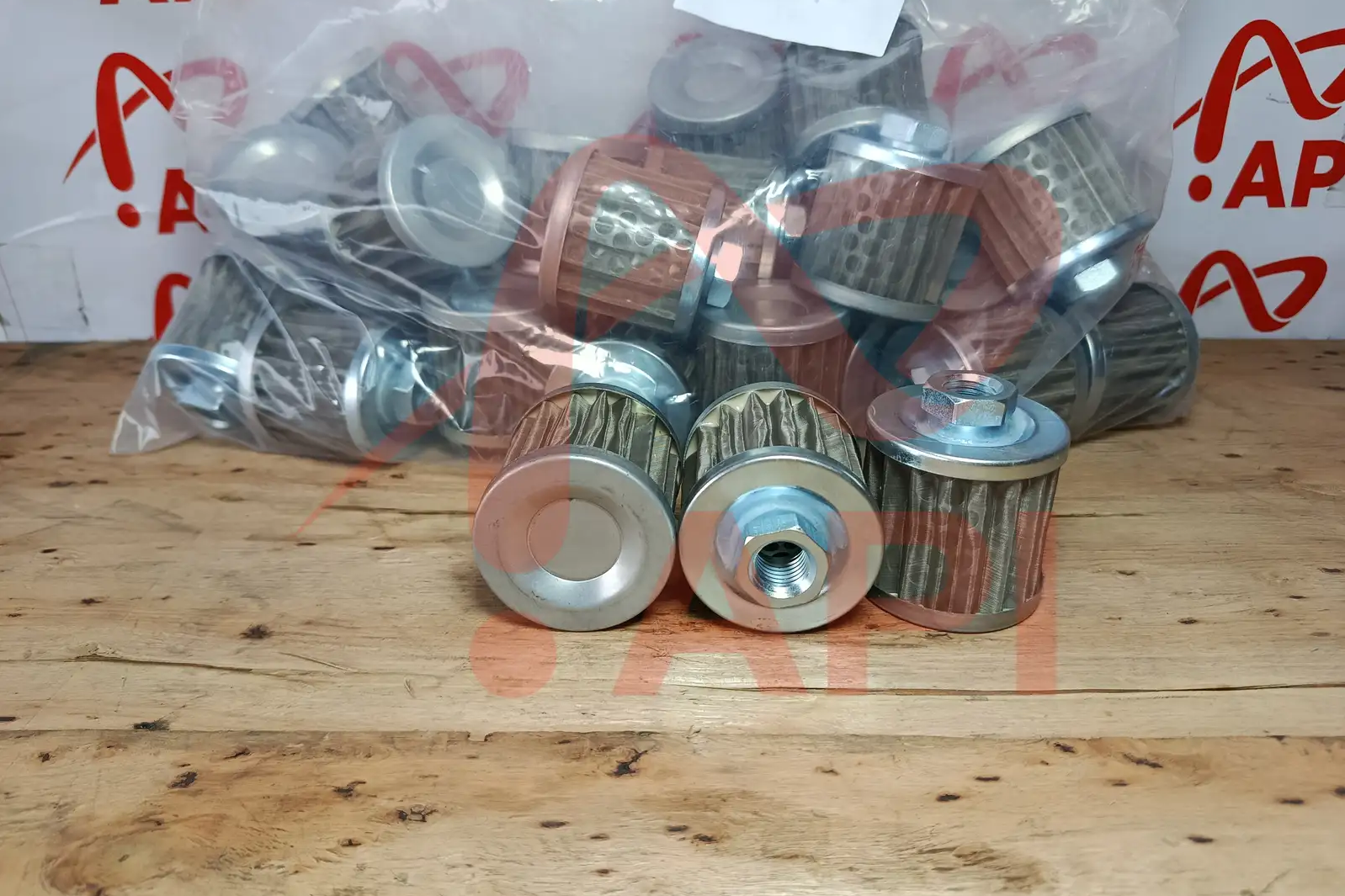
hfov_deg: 71.5
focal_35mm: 25
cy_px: 416
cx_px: 672
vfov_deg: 51.2
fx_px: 934
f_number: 1.7
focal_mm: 5.24
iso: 68
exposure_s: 1/100
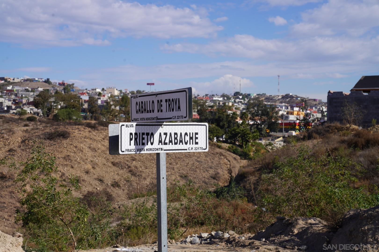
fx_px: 737
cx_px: 190
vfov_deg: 19.5
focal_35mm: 70
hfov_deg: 28.8
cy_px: 126
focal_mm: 70
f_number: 10
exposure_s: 1/200
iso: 100
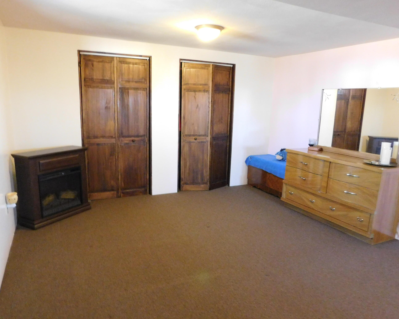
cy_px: 164
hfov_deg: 66.0
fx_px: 307
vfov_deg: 54.9
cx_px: 204
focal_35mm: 26
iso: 800
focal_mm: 4
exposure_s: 1/8
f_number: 3
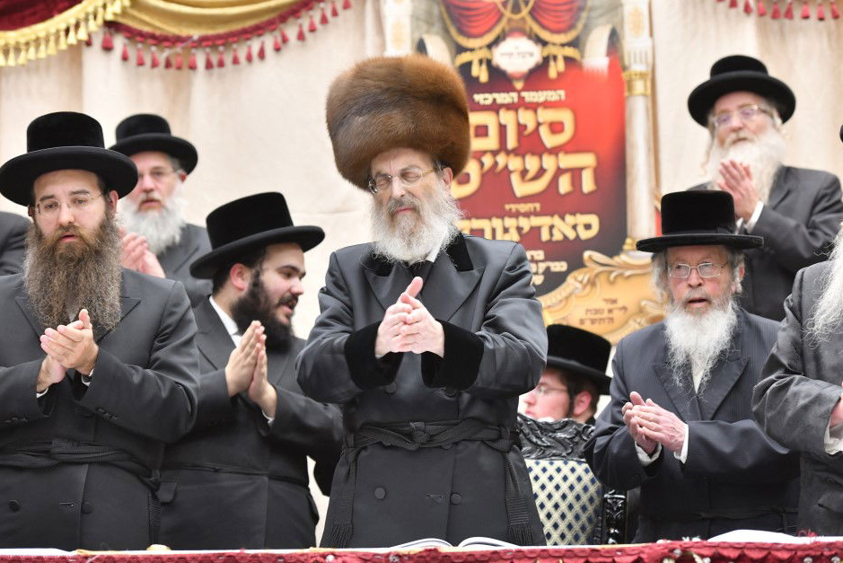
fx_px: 2553
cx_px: 390
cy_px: 259
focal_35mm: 109
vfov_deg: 12.6
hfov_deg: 18.7
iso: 1250
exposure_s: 1/125
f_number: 5
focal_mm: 100
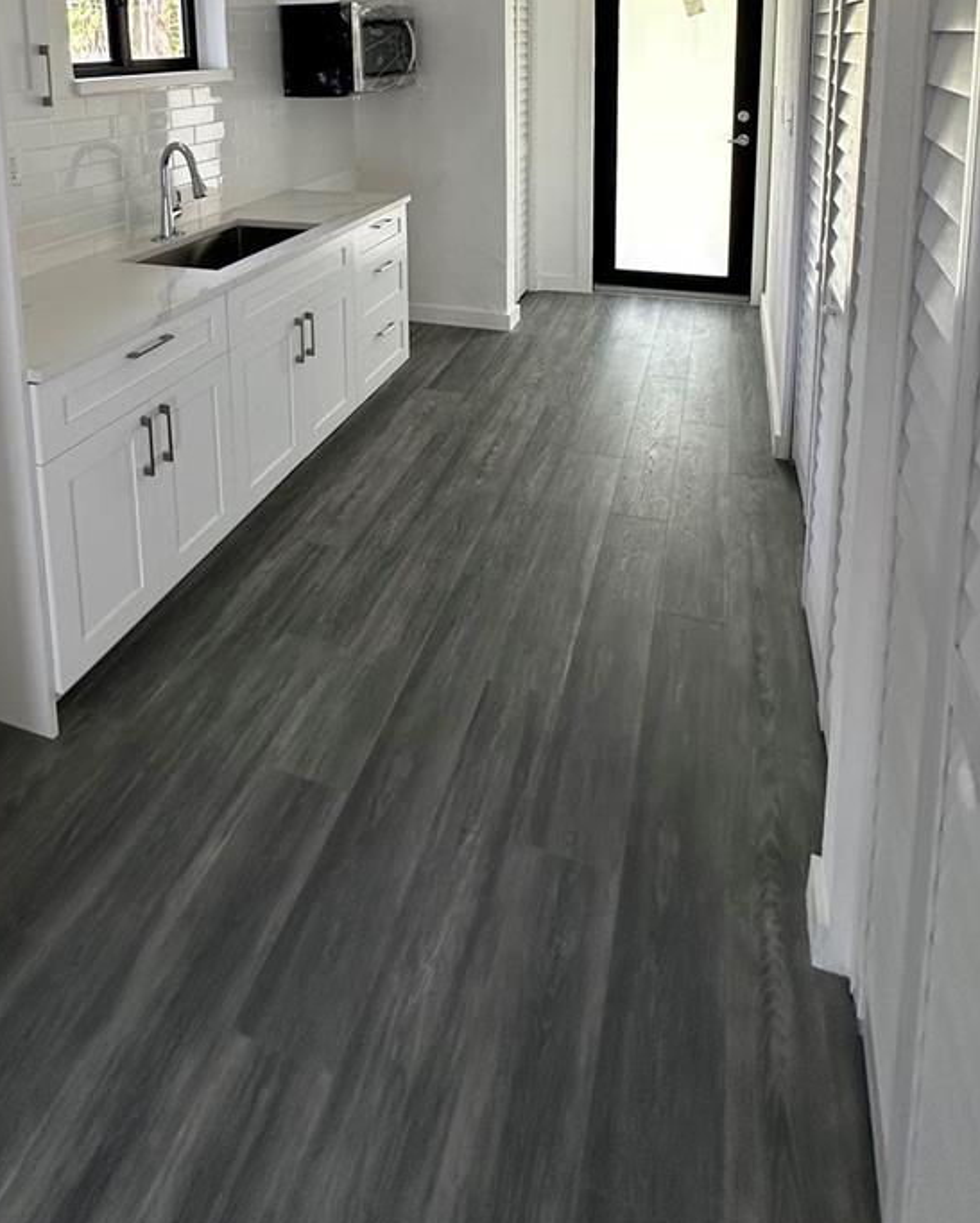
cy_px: 172
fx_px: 870
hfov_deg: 58.5
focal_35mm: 24
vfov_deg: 61.6
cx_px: 412
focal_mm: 2.22
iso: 100
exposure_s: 1/99
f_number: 2.2
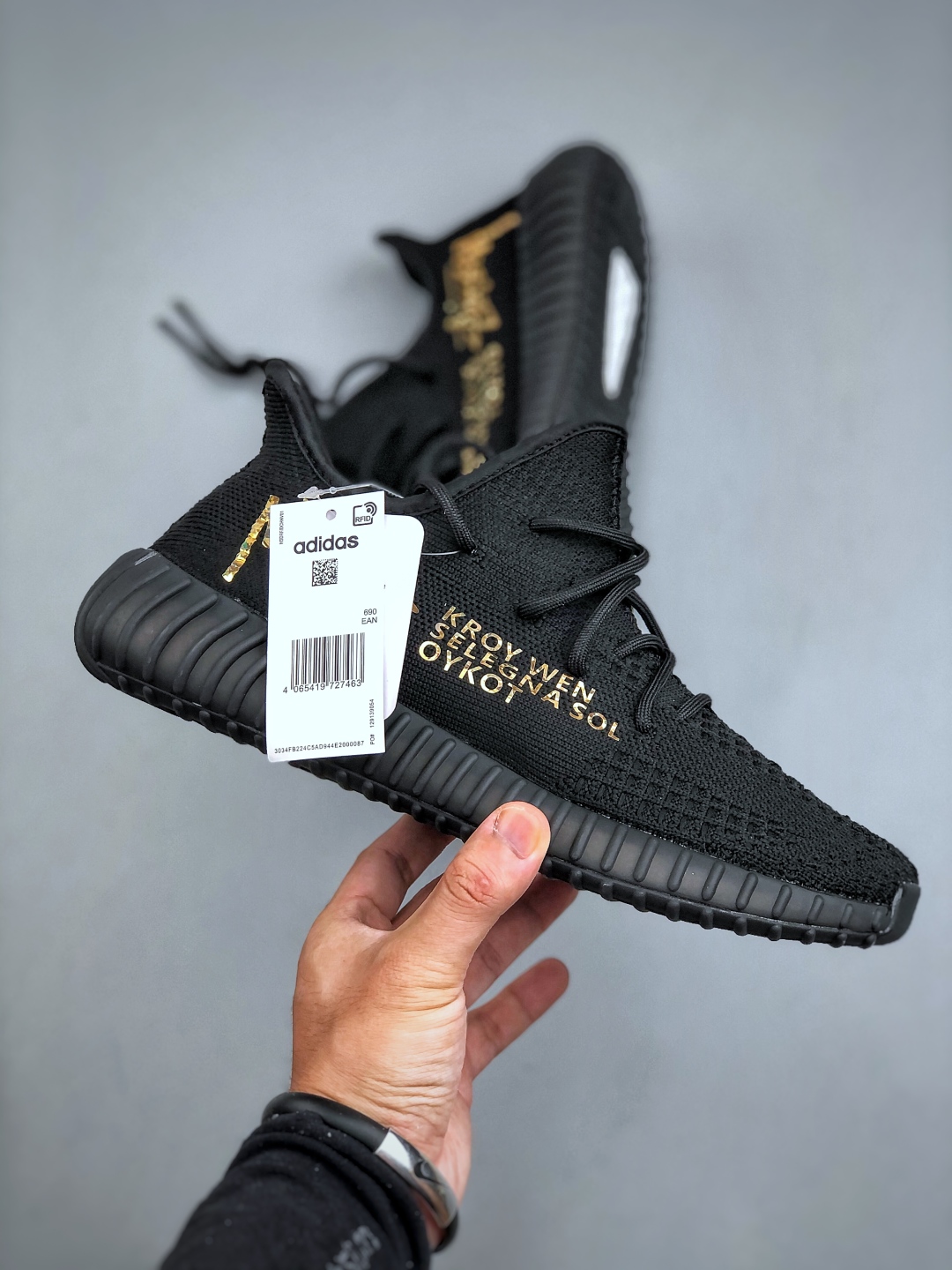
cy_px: 635
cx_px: 476
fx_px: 2090
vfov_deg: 33.8
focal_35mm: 57
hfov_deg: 25.7
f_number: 2.8
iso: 32
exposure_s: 1/50
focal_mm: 6.6
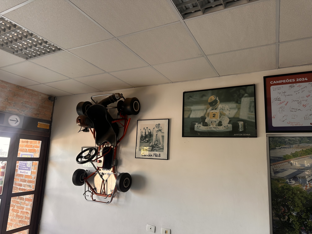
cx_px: 156
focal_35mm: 24
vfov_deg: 56.8
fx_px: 216
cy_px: 117
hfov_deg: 71.6
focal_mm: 6.86
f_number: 1.78
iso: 64
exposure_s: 1/121
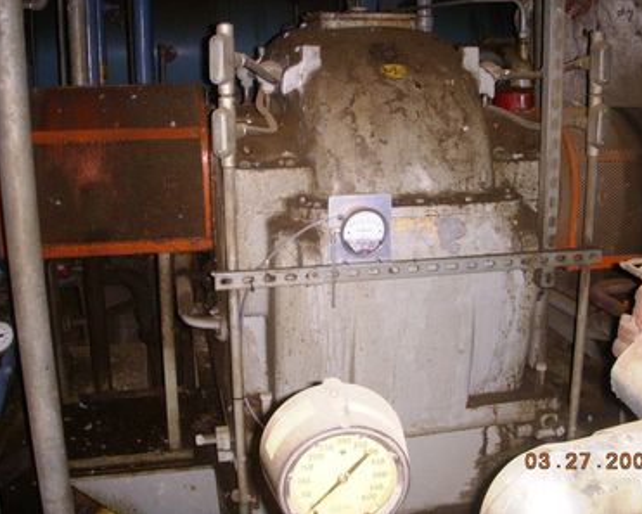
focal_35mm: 40
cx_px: 341
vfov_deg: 37.4
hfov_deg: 45.8
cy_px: 256
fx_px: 760
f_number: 3.3
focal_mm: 6.3
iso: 250
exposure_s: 1/80
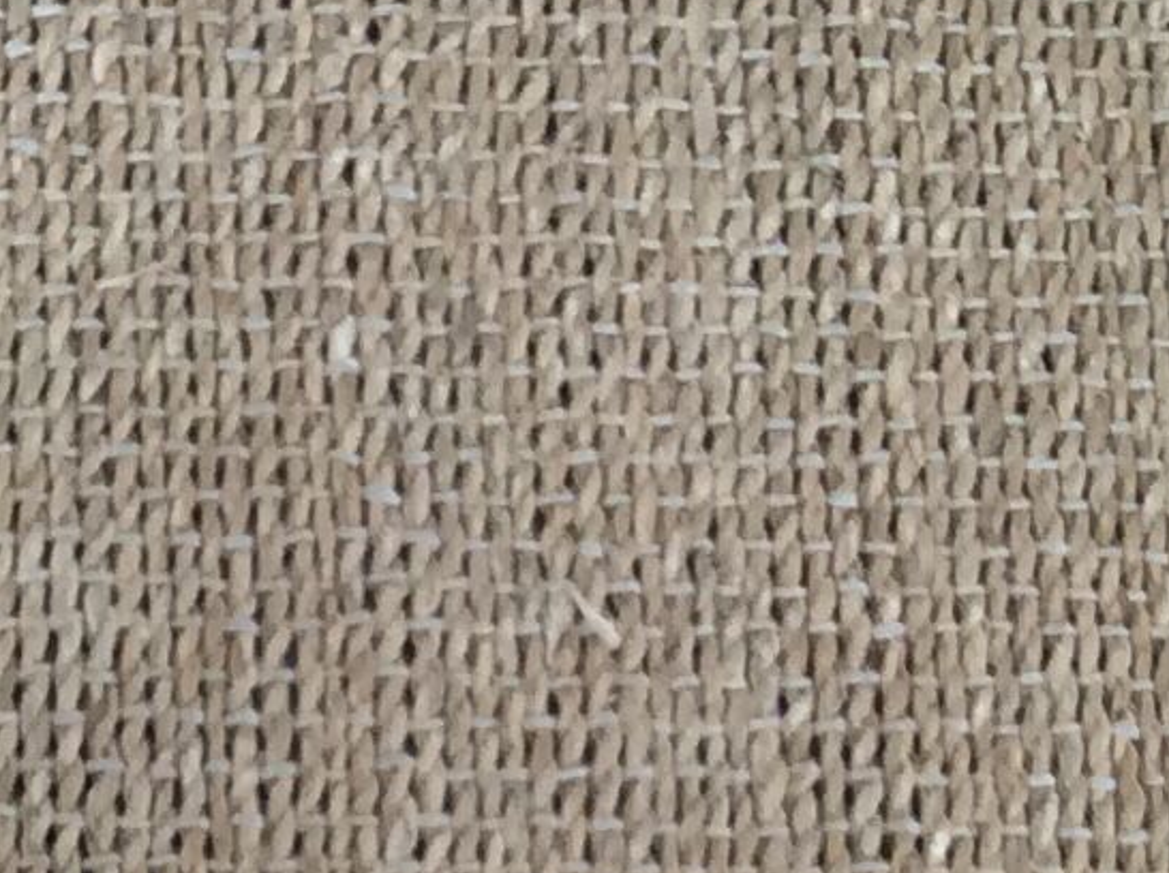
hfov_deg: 12.8
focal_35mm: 152
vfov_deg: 9.6
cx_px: -4
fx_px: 5126
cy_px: 1153
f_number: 2.4
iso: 64
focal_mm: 3.3
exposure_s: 1/25
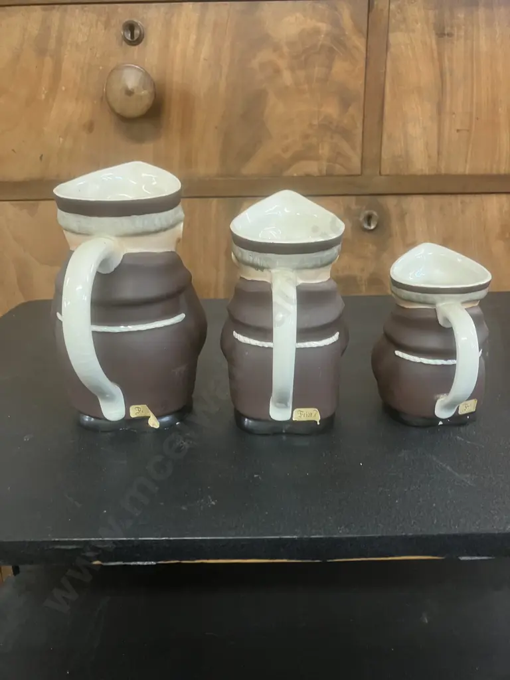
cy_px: 340
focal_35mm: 28
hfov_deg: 49.7
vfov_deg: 63.4
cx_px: 255
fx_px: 550
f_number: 1.8
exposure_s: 1/33
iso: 250
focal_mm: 3.99
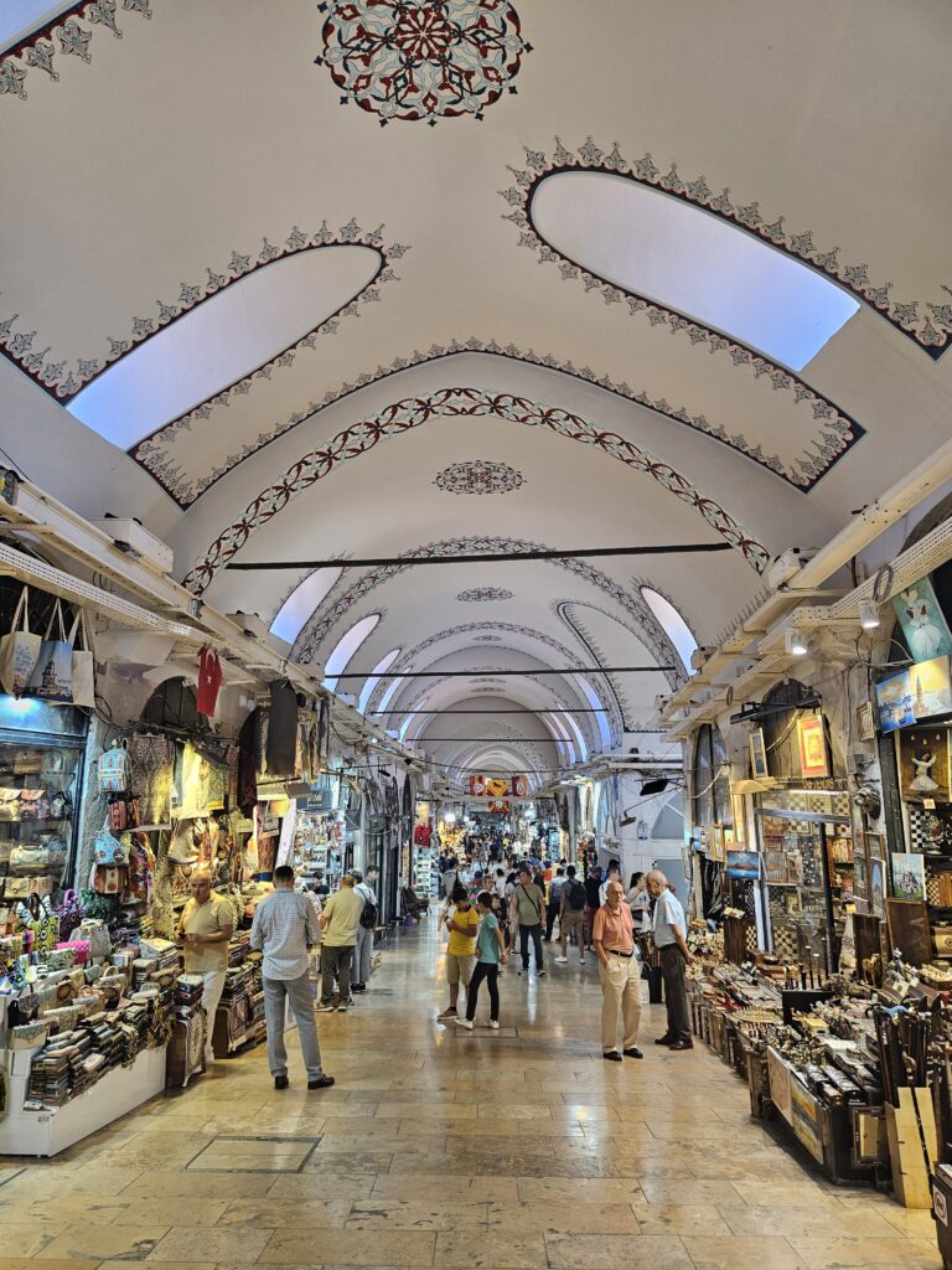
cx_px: 476
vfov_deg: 73.9
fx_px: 843
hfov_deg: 58.9
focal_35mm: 23
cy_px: 635
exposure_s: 1/100
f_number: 1.8
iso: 125
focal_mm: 5.4
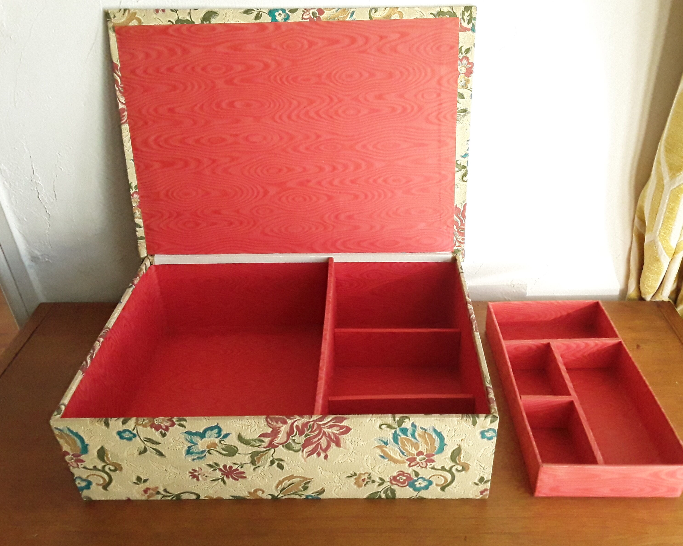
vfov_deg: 50.0
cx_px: 357
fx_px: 586
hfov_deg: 60.4
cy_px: 272
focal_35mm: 29
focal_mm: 2.91
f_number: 1.9
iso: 400
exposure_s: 1/231
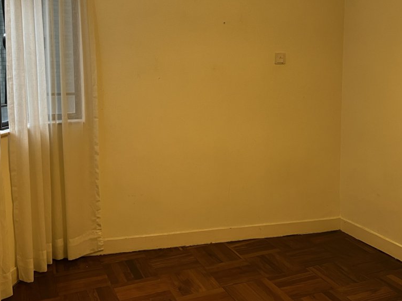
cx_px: 218
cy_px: 93
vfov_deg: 34.7
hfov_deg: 45.7
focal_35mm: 41
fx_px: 476
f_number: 1.5
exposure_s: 1/50
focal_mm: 5.7
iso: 250
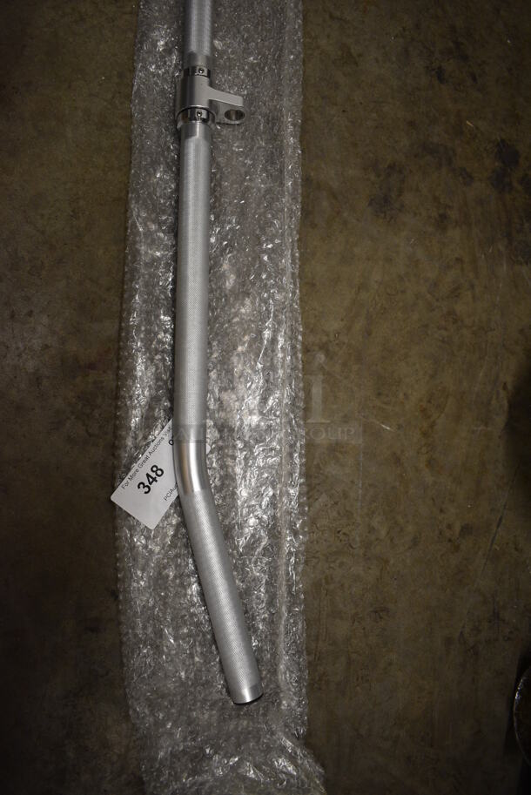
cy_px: 398
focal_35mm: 27
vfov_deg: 67.3
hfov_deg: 48.0
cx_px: 266
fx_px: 596
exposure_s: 1/125
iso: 1000
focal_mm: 18
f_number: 3.5
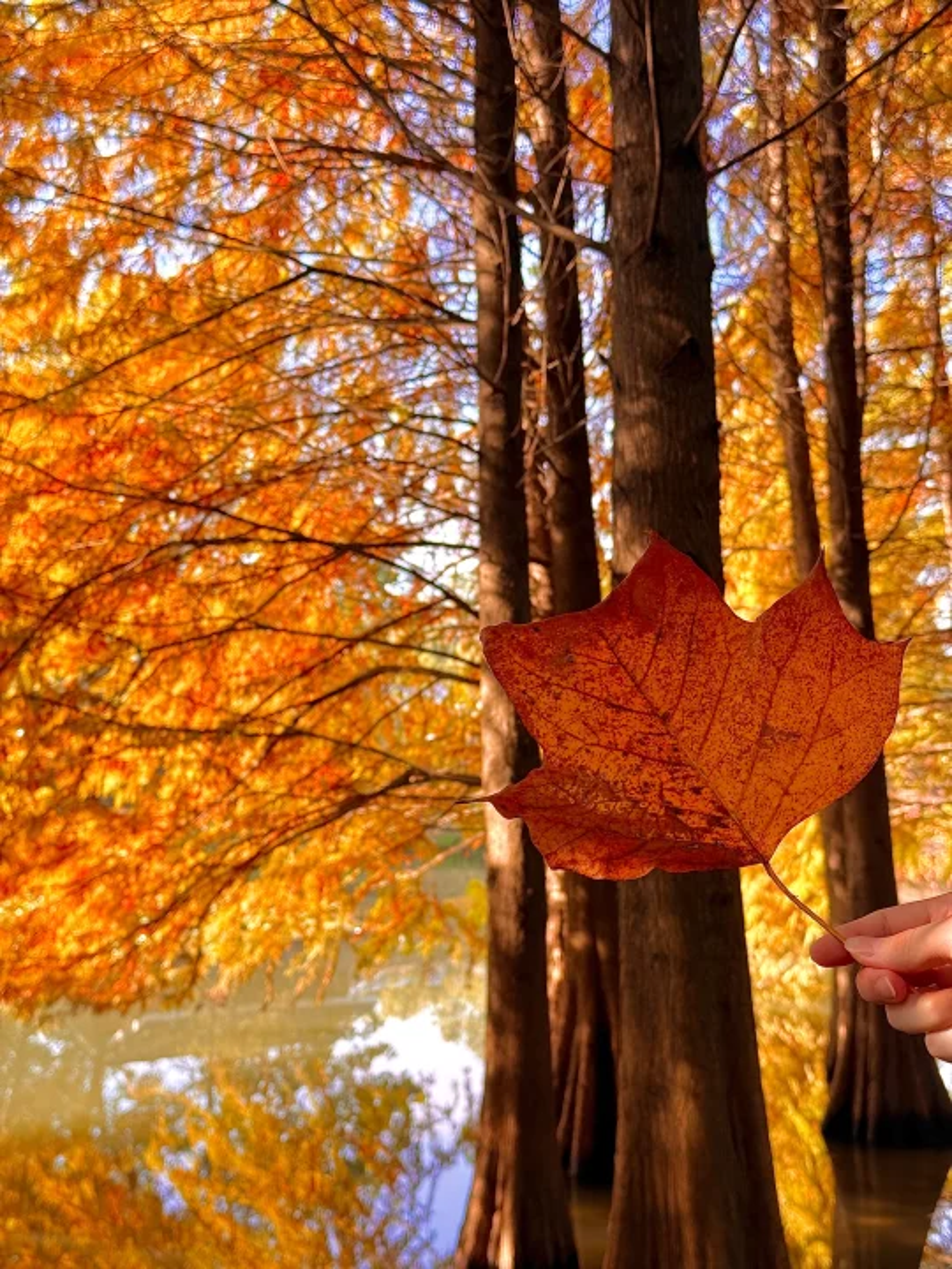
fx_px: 1760
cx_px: 476
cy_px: 634
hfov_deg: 30.3
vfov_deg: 39.7
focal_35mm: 48
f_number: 1.78
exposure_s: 1/294
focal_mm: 6.76
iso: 100
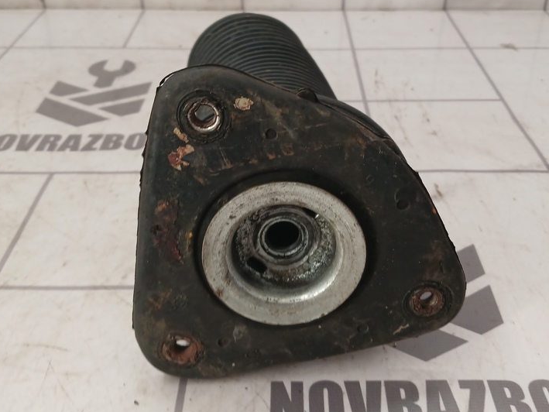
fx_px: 619
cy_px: 180
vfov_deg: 36.8
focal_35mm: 39
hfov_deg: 47.9
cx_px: 276
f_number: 1.8
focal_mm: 4
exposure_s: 1/50
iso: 100
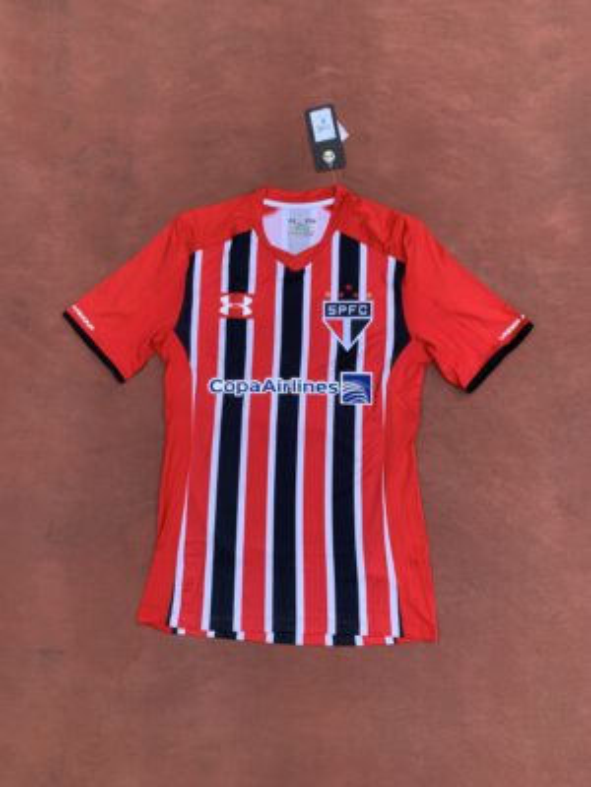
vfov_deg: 67.3
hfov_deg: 53.1
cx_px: 296
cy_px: 394
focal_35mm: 26
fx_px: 592
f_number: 1.8
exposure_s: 1/122
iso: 25
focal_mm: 4.25
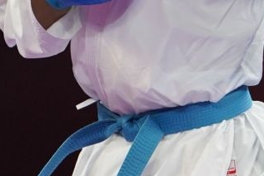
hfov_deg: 1.8
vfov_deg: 1.2
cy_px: 47
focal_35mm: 1136
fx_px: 8326
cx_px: 168
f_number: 2.8
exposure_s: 1/1000
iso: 2000
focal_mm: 200
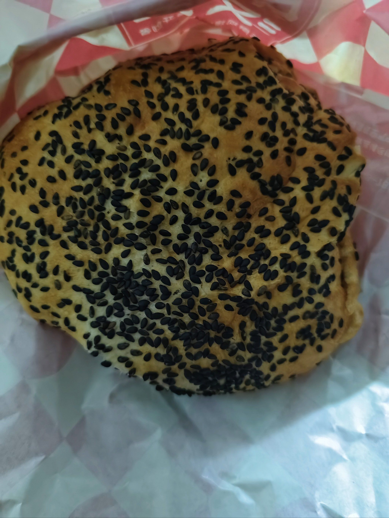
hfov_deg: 58.9
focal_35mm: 23
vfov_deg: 73.9
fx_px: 345
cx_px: 194
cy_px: 259
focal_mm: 5.56
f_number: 1.88
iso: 7851
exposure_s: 1/16.7
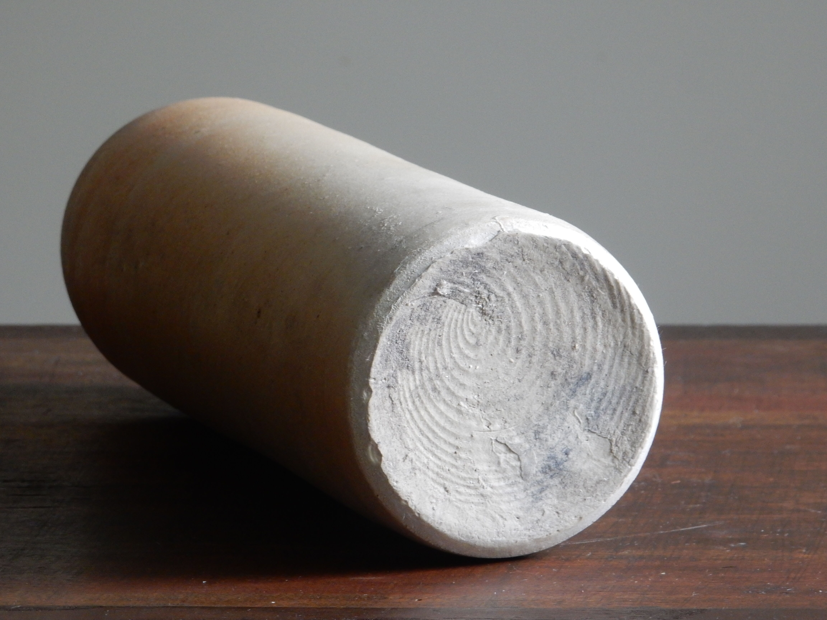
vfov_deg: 9.1
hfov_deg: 12.0
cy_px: 310
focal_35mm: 164
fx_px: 3918
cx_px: 414
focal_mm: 29.2
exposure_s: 1/13
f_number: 6
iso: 400
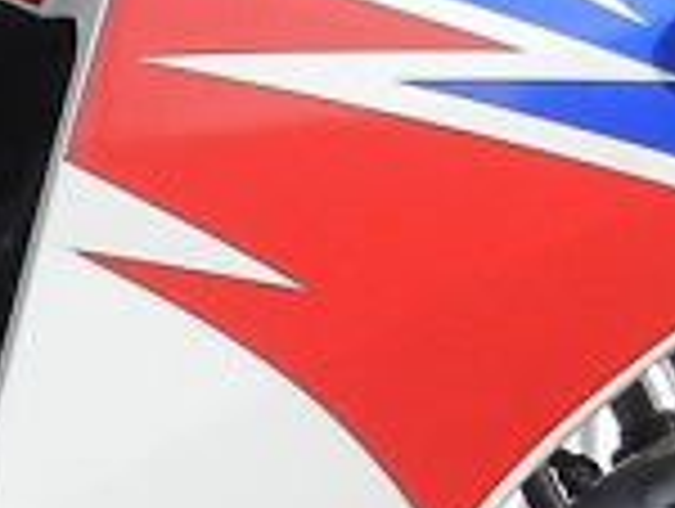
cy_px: 468
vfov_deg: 4.1
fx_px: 7031
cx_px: -644
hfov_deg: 5.4
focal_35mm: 360
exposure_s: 1/304
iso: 160
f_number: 7.6
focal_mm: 8.1
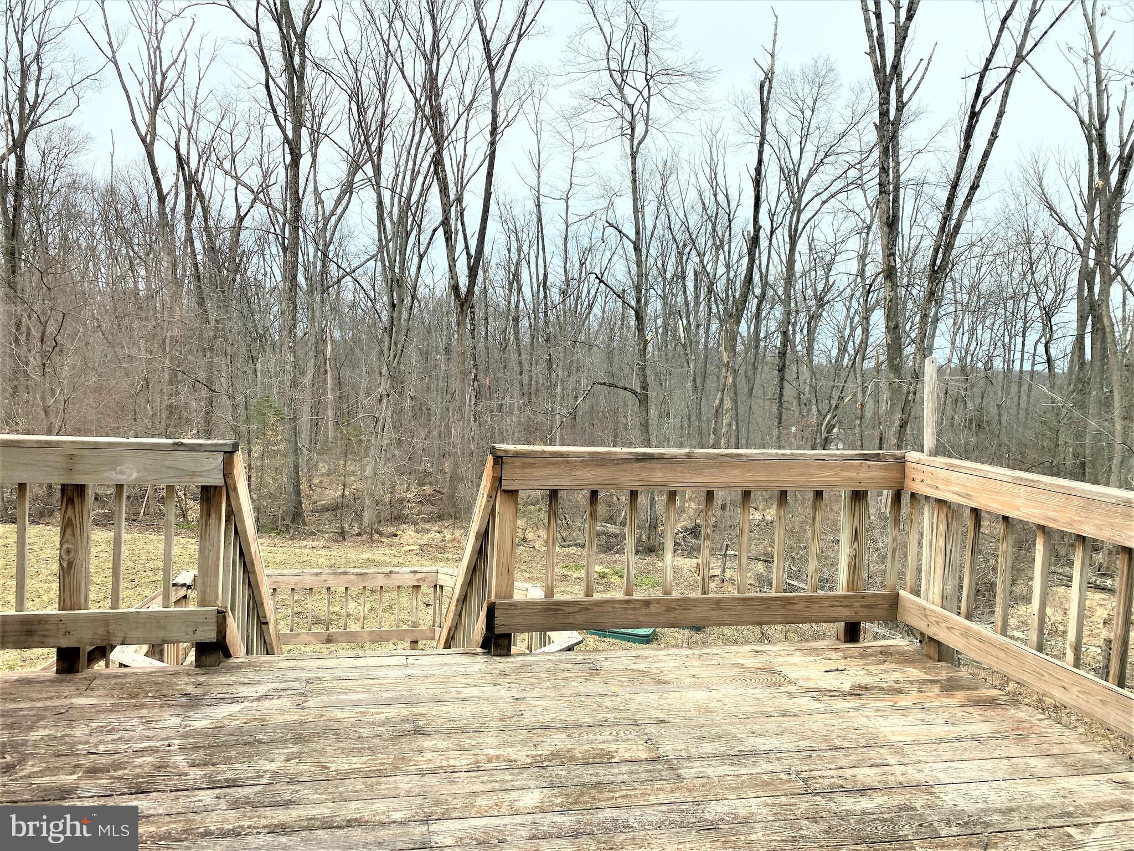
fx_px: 852
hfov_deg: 67.3
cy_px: 426
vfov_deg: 53.1
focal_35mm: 26
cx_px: 567
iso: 32
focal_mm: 4.25
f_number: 1.8
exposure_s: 1/1484
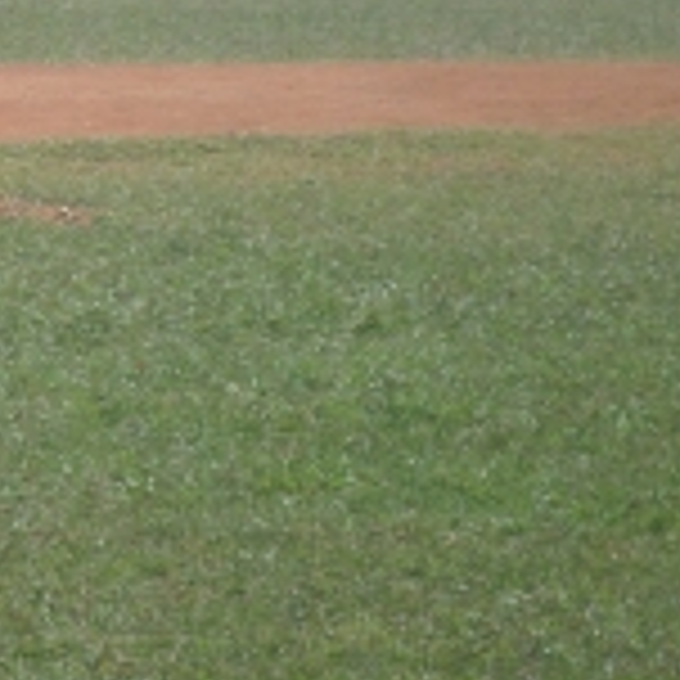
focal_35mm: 210
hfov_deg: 8.0
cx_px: -680
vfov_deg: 8.3
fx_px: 4667
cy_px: 9
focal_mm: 9.7
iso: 80
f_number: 3.6
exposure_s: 1/1000
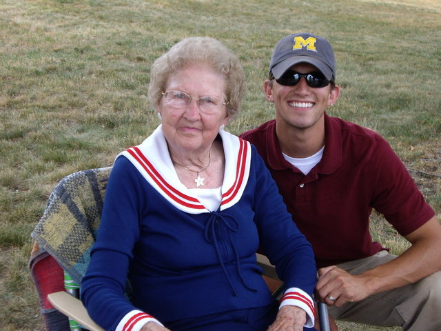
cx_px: 220
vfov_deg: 22.3
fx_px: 841
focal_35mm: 66
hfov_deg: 29.4
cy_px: 166
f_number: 3.6
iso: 100
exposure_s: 1/250
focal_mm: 10.7
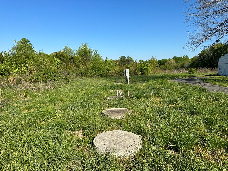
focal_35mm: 24
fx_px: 158
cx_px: 114
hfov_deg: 71.6
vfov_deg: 56.8
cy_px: 86
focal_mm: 6.86
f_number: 1.78
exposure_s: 1/4348
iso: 80
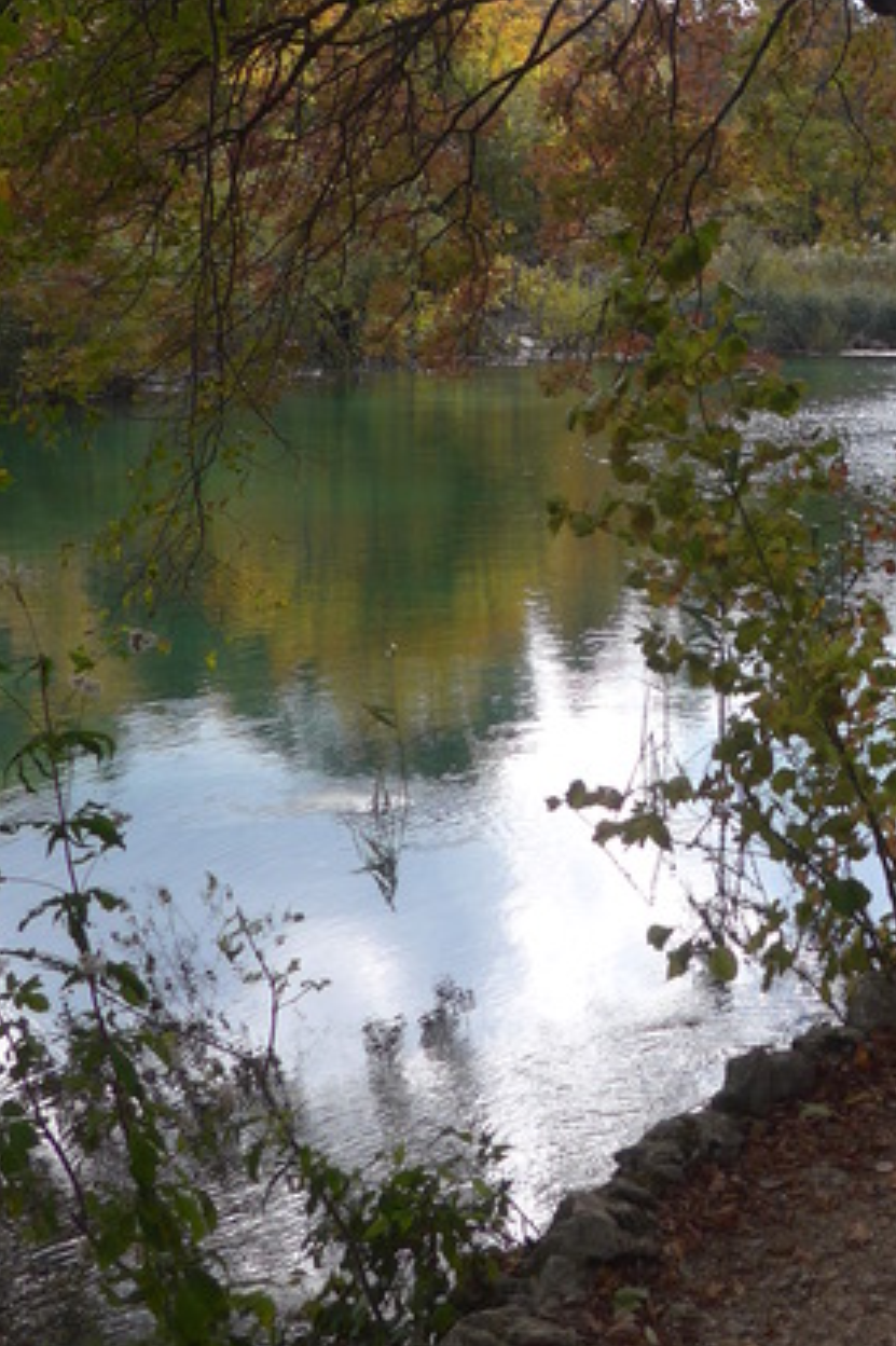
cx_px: 941
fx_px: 2167
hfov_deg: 22.3
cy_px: 243
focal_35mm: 58
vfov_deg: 33.4
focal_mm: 6
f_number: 2.8
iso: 80
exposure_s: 1/500
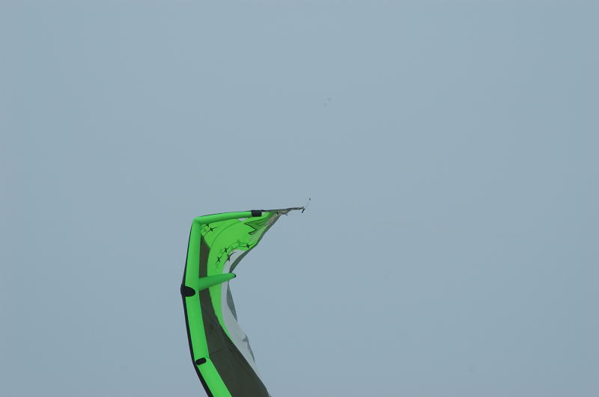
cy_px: 198
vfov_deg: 4.6
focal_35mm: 300
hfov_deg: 6.9
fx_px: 4985
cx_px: 300
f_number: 6.3
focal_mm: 200
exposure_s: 1/1250
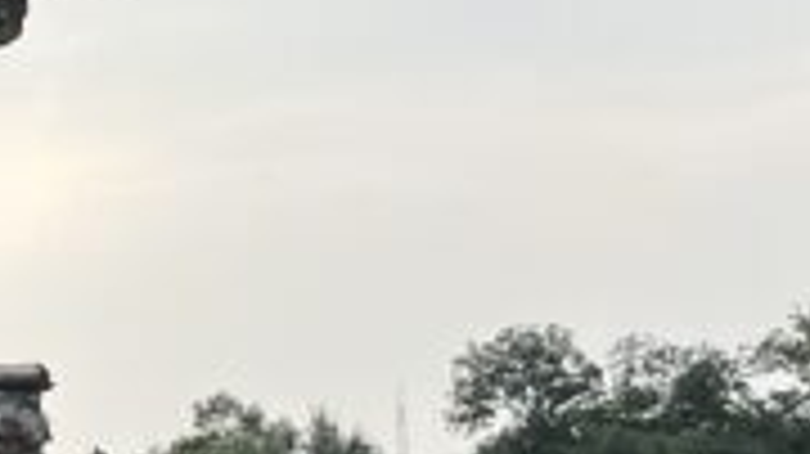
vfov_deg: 7.5
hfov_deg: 13.0
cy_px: 108
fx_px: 3456
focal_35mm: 161
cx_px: -184
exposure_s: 1/1623
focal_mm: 5.1
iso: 50
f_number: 1.6
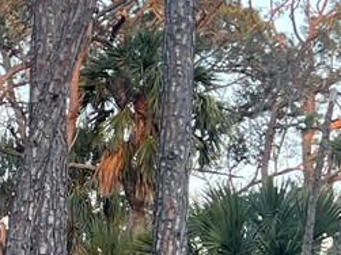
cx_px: -410
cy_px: 382
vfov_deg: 8.7
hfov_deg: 10.6
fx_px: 1634
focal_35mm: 166
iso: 50
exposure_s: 1/163
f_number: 1.5
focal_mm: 5.7
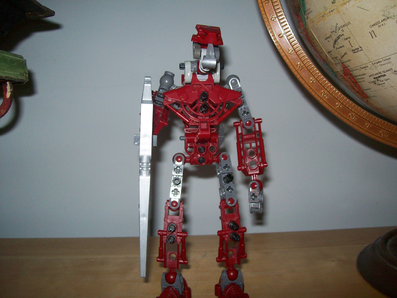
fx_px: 413
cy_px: 149
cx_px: 198
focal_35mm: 36
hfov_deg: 51.4
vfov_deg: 39.7
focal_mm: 6
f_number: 2.7
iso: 80
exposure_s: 1/64
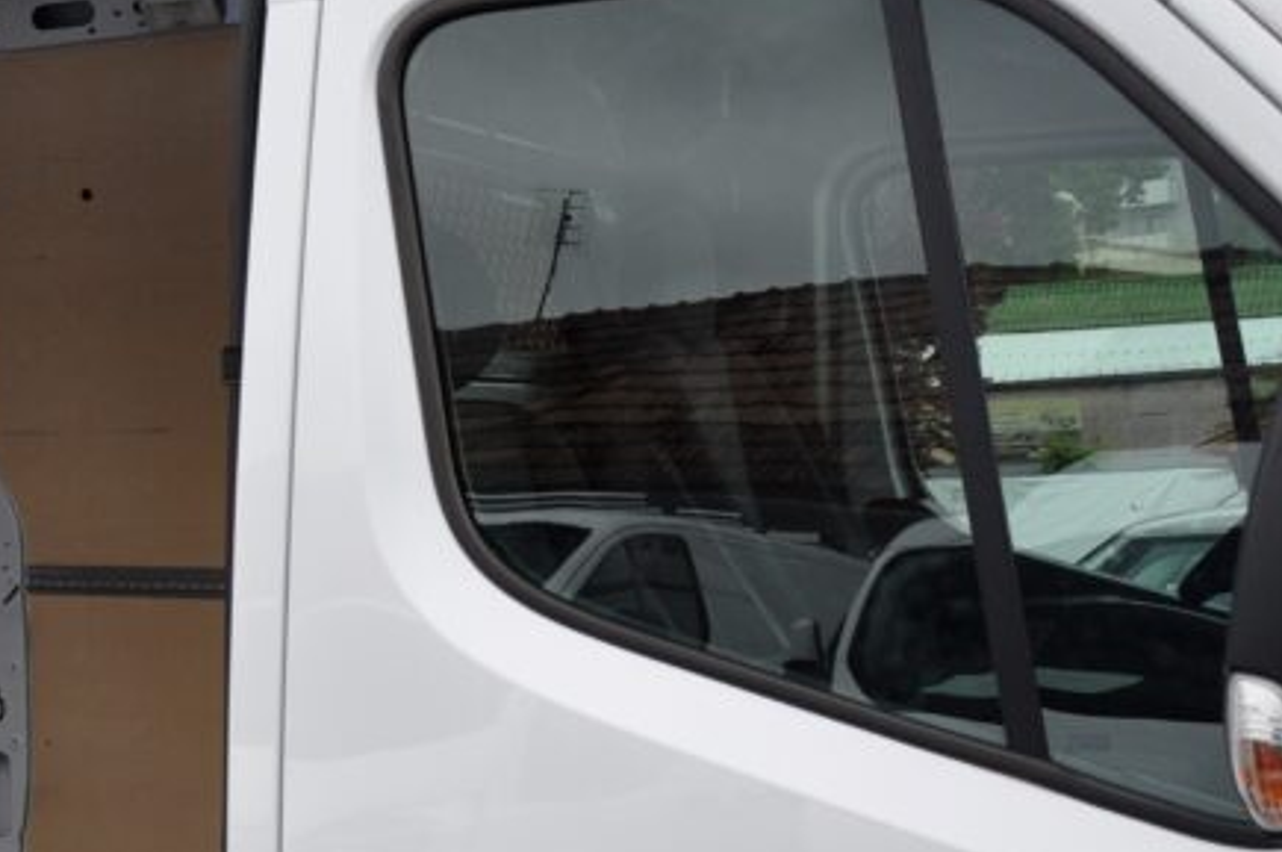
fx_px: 2639
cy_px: 649
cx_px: -177
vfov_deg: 18.2
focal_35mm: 74
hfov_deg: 25.1
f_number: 6.3
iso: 500
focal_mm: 21
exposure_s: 1/160
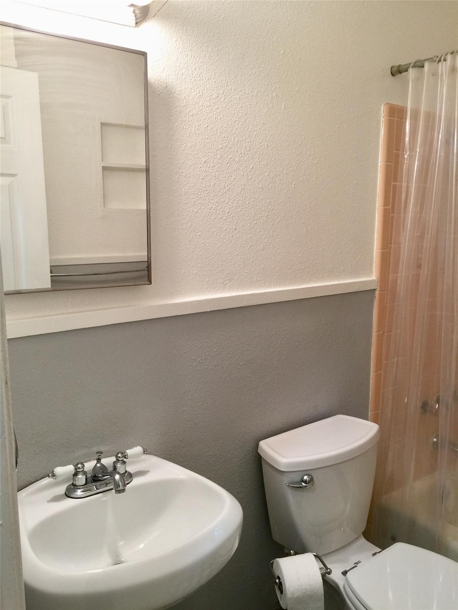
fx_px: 512
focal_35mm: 29
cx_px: 229
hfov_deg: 48.2
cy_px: 305
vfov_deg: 61.7
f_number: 2.2
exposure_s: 1/15
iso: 32
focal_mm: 4.15
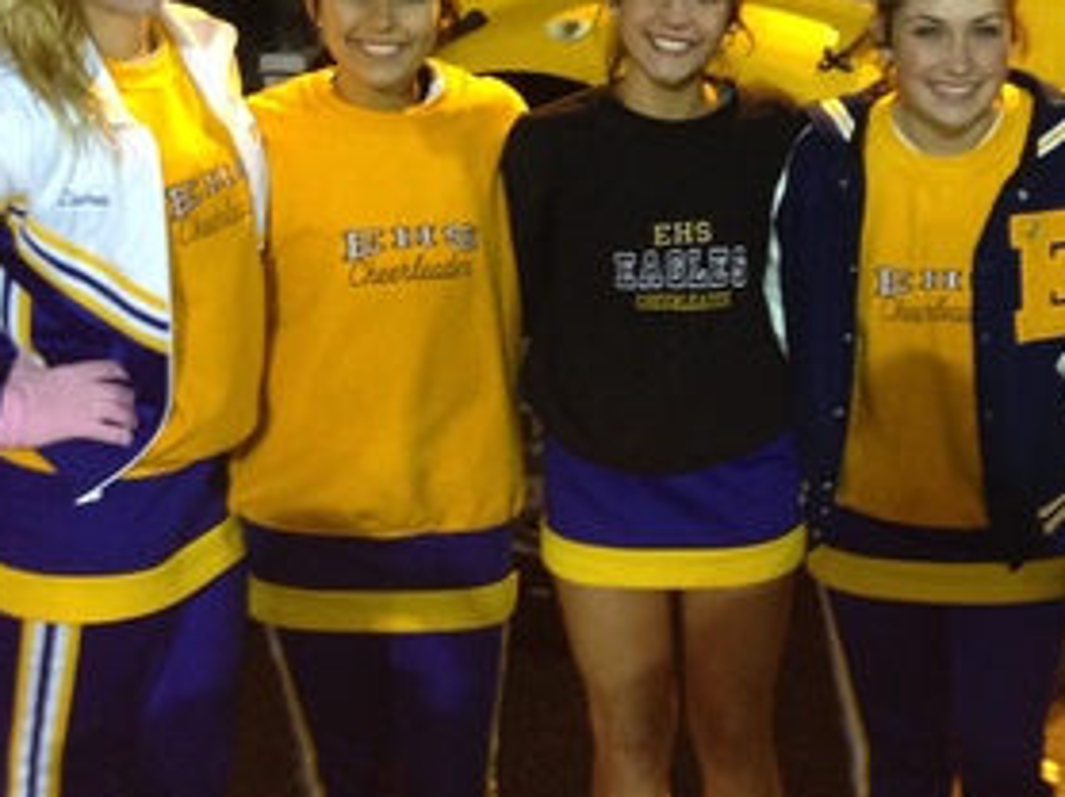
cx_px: 870
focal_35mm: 76
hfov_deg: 25.2
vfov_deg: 19.4
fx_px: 2336
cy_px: 364
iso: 250
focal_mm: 4.12
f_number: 2.4
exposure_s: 1/17
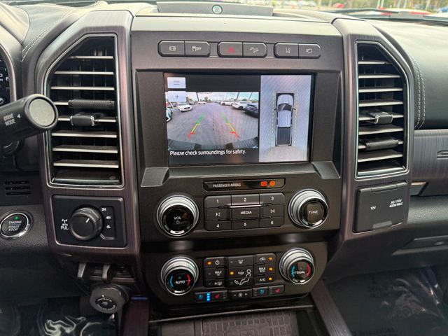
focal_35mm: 24
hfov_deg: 71.6
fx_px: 311
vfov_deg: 56.8
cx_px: 224
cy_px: 168
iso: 125
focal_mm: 6.76
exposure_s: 1/144
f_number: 1.78
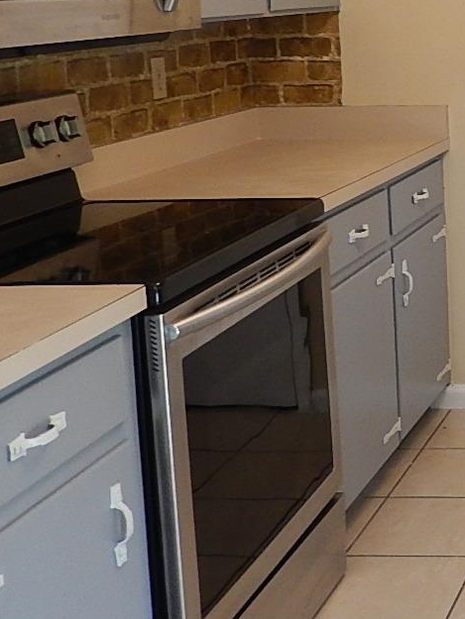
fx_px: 1146
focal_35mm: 64
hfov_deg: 19.6
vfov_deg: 29.5
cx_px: 720
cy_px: 113
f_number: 3.4
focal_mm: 4.5
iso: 220
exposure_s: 1/30
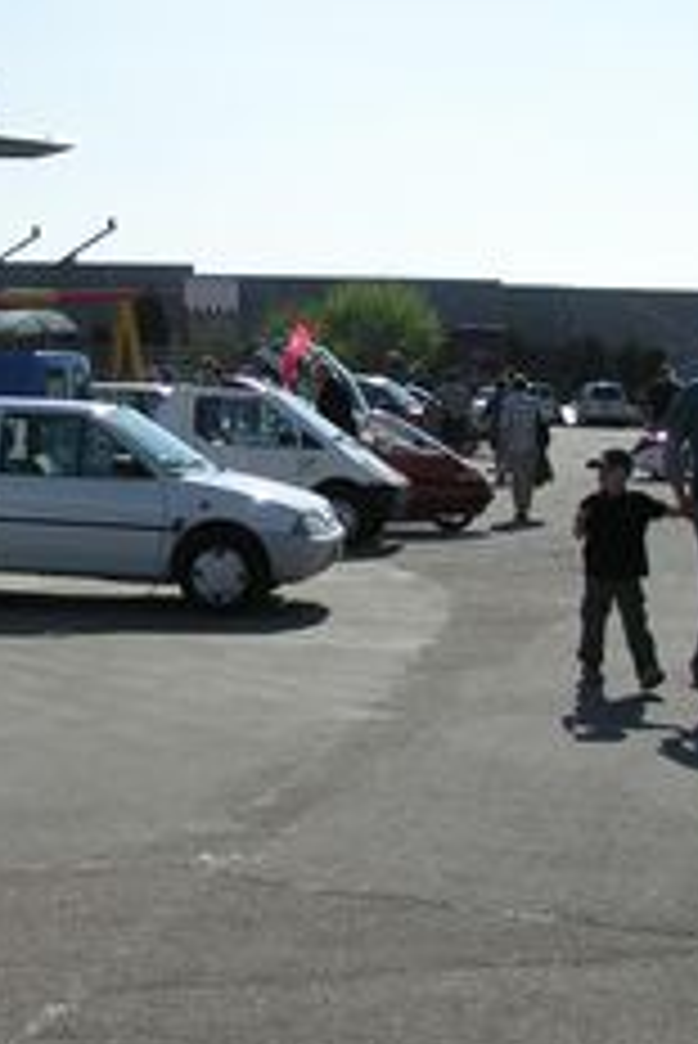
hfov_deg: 19.7
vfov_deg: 29.6
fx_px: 1975
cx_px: 81
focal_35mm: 68
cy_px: 454
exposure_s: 1/800
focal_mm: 5.8
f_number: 5.6
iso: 50
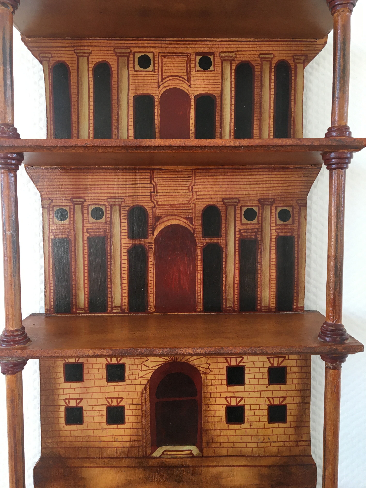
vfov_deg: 61.7
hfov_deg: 48.2
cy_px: 244
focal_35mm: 29
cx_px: 183
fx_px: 409
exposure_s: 1/33
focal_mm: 4.15
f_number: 2.2
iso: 40
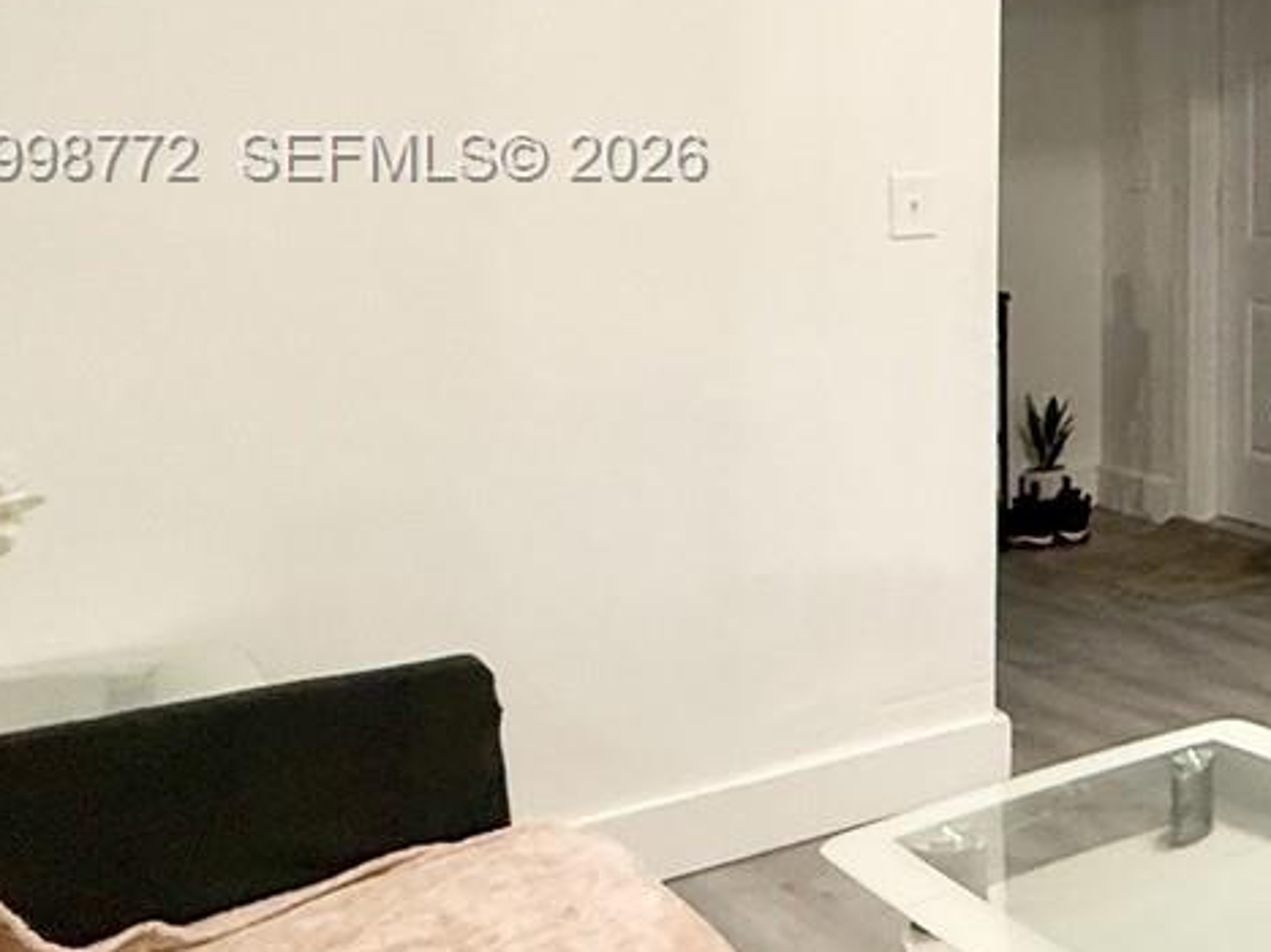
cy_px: 160
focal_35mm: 48
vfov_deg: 29.4
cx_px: 2036
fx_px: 1762
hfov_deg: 25.7
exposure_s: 1/120
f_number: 2.2
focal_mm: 2.22
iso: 250
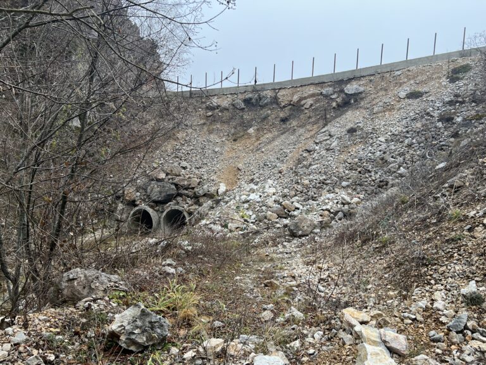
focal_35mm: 26
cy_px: 182
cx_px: 243
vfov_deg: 53.1
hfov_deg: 67.3
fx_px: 365
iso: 40
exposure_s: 1/200
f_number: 1.5
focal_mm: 5.7
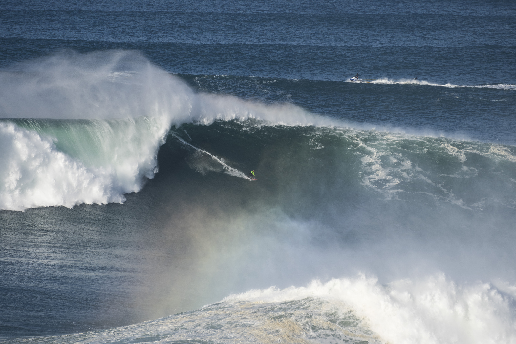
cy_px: 172
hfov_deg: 6.5
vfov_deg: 4.4
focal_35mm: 315
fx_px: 4515
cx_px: 258
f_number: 8
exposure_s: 1/400
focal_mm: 210
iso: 100
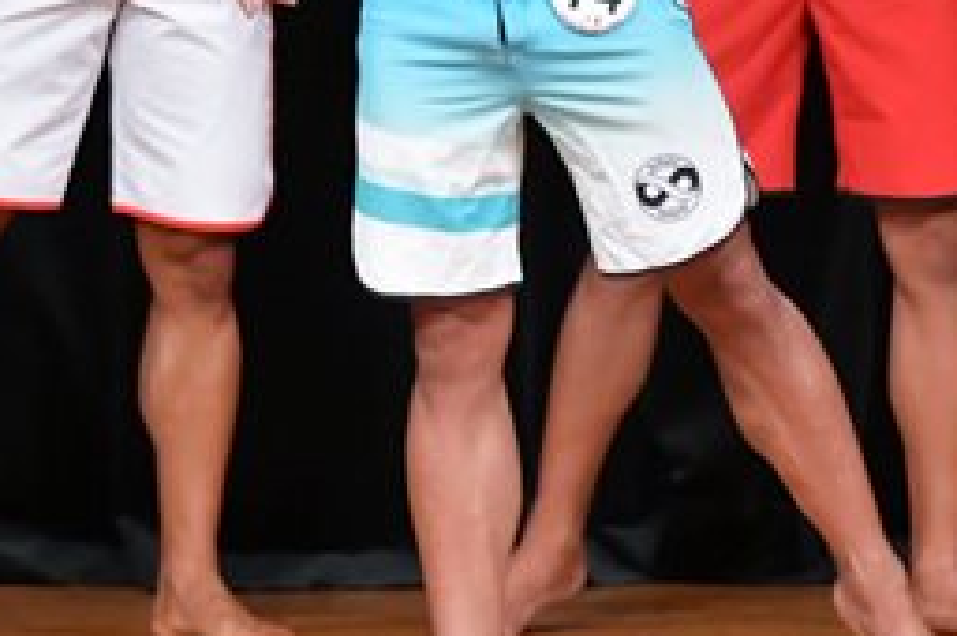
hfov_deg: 2.4
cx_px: 637
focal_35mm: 864
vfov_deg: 1.6
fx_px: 22939
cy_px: -79
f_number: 5.6
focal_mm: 190
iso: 5000
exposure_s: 1/400
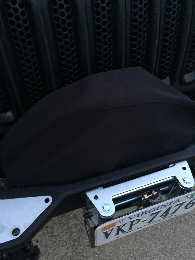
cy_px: 130
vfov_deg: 61.7
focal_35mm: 29
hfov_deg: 48.2
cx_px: 98
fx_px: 218
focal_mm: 4.15
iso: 100
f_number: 2.2
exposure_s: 1/4
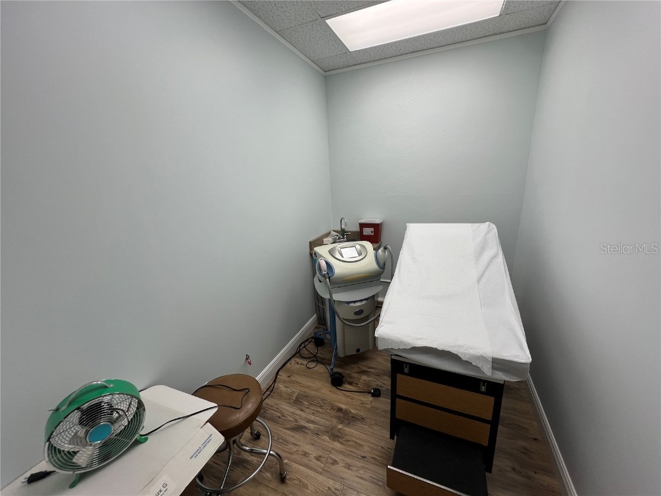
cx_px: 330
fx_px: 248
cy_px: 248
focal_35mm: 13
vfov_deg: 89.9
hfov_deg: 106.2
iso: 32
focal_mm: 1.57
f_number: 1.8
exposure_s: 1/120
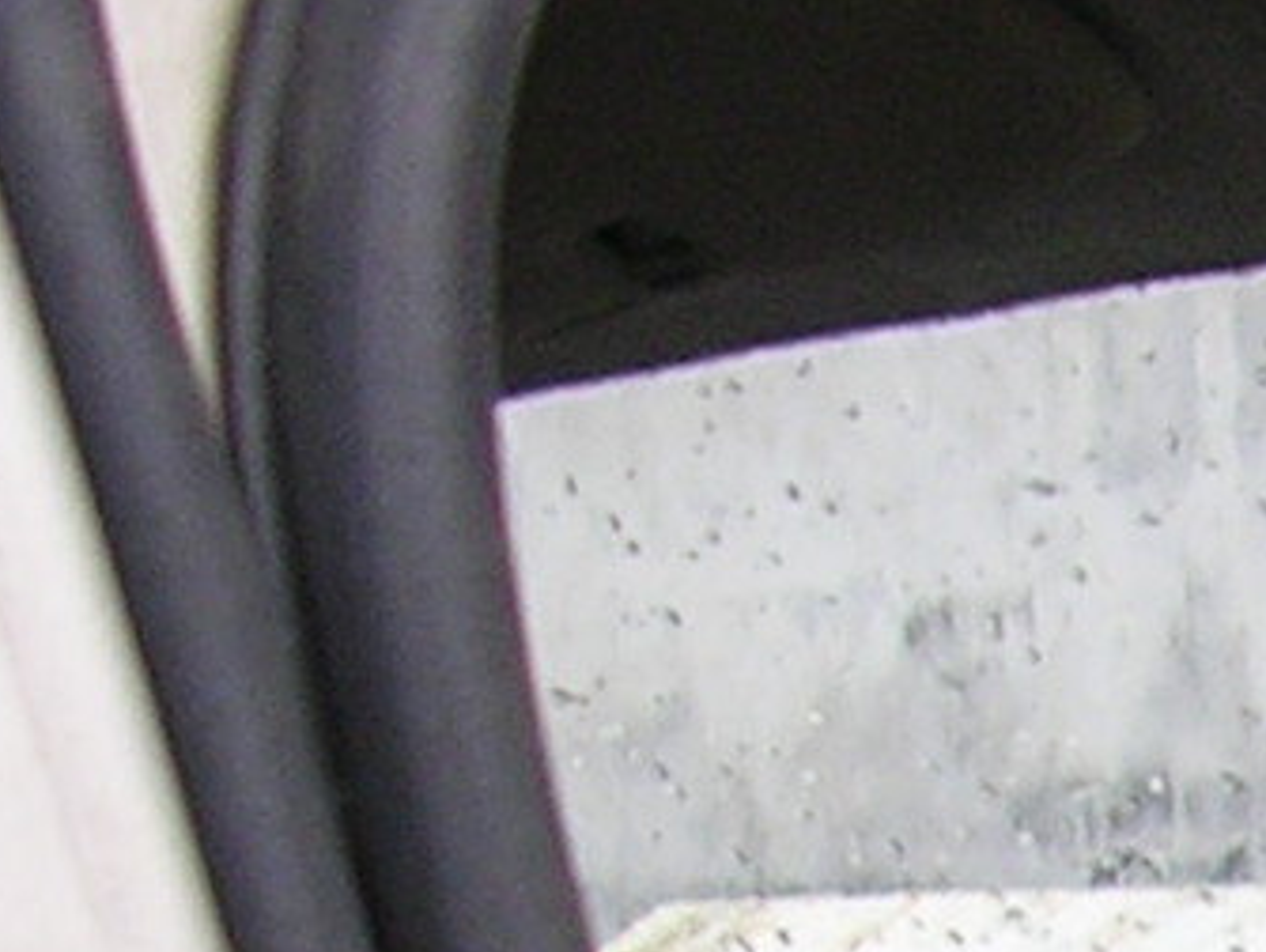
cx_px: 3299
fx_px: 8494
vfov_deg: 6.1
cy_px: 2444
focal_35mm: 232
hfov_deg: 7.8
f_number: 2.8
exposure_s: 1/33.7
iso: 50
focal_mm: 5.8
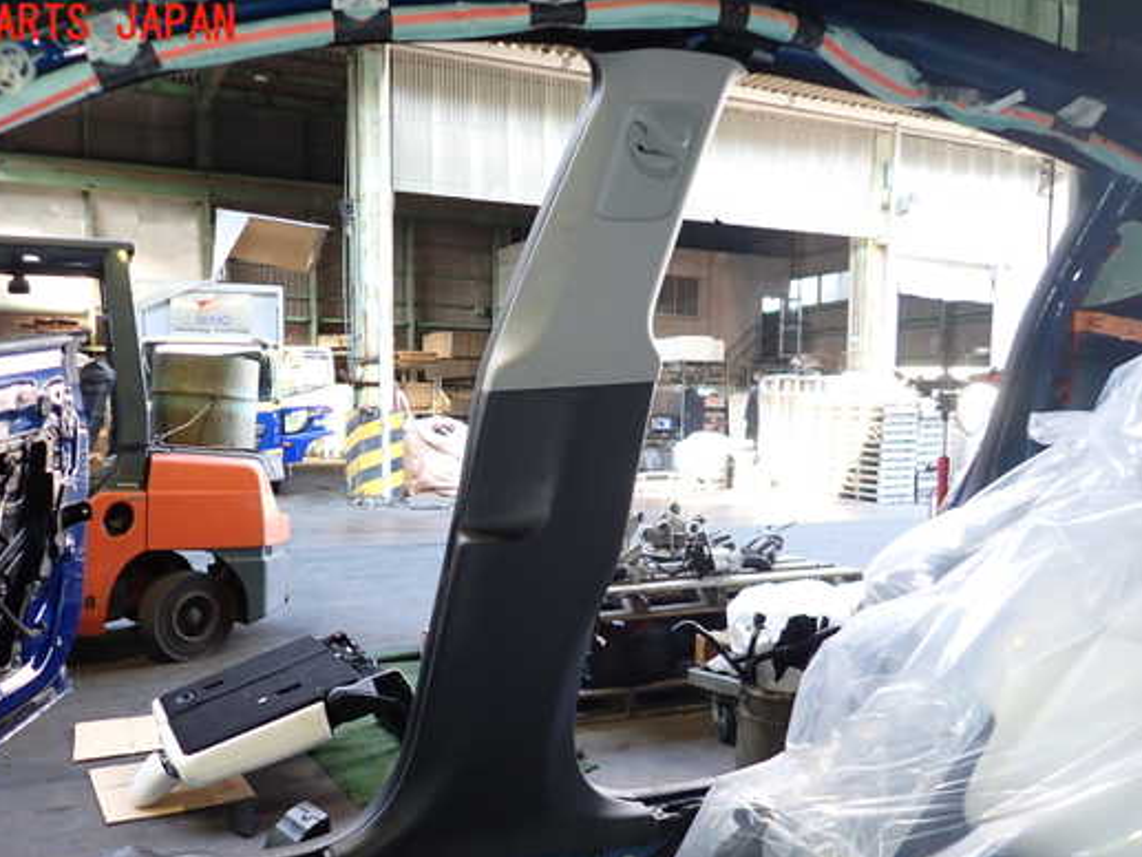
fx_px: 957
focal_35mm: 29
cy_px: 495
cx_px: 497
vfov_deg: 48.1
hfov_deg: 61.4
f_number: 2
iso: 200
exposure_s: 1/50
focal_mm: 4.5
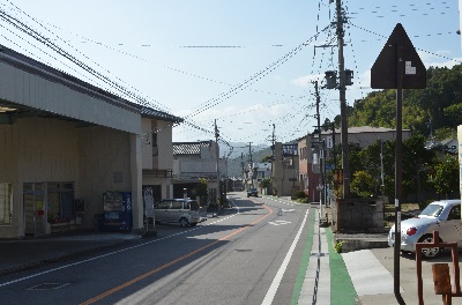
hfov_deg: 43.7
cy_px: 152
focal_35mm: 45
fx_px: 576
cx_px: 231
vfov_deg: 29.7
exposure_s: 1/640
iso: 500
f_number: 13
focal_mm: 30
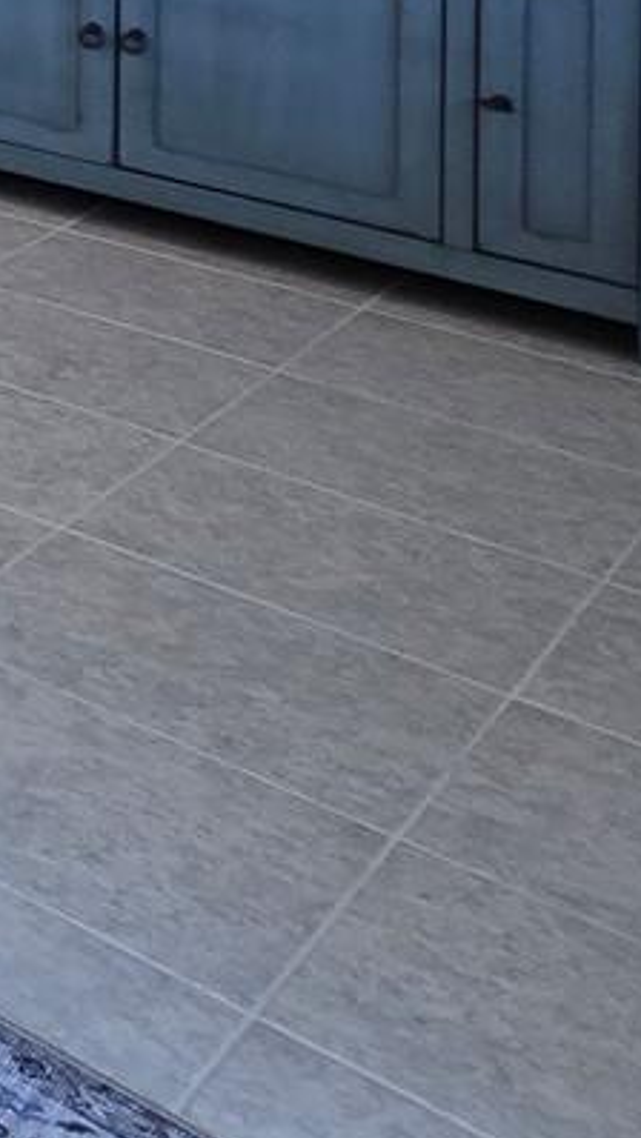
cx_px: -1451
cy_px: -466
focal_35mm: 57
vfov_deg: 27.8
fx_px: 1722
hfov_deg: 10.4
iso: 100
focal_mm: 2.2
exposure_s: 1/60
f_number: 2.2
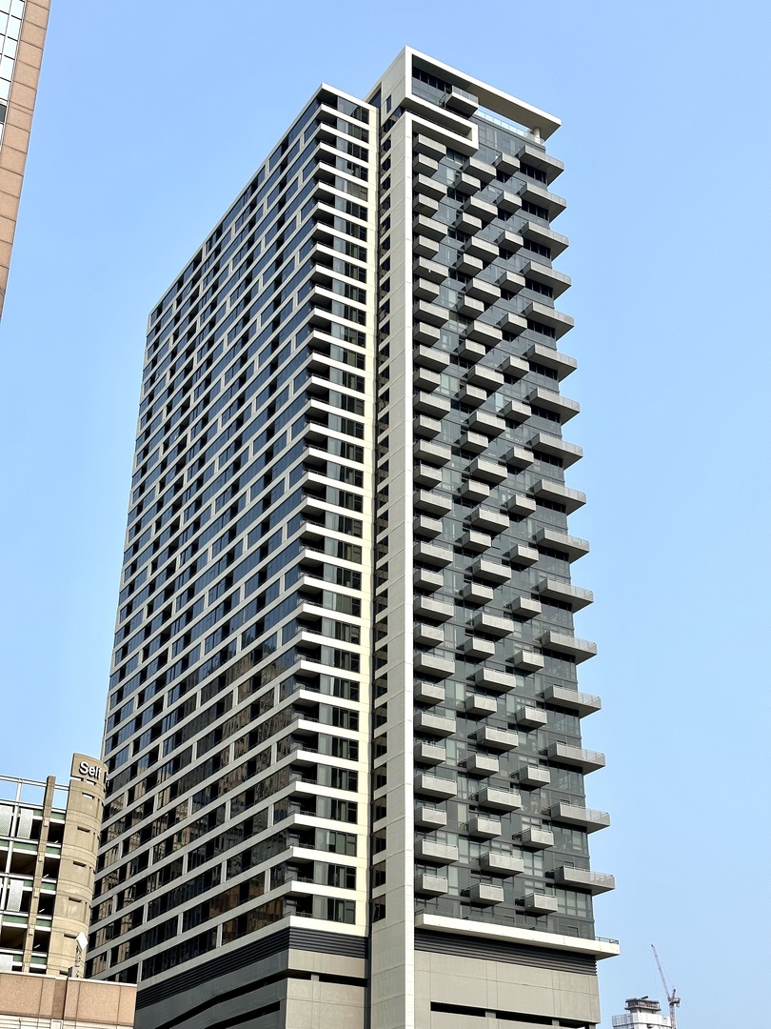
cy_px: 514
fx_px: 1425
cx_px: 386
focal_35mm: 48
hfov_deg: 30.3
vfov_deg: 39.7
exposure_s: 1/3472
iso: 64
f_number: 1.78
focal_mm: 6.86
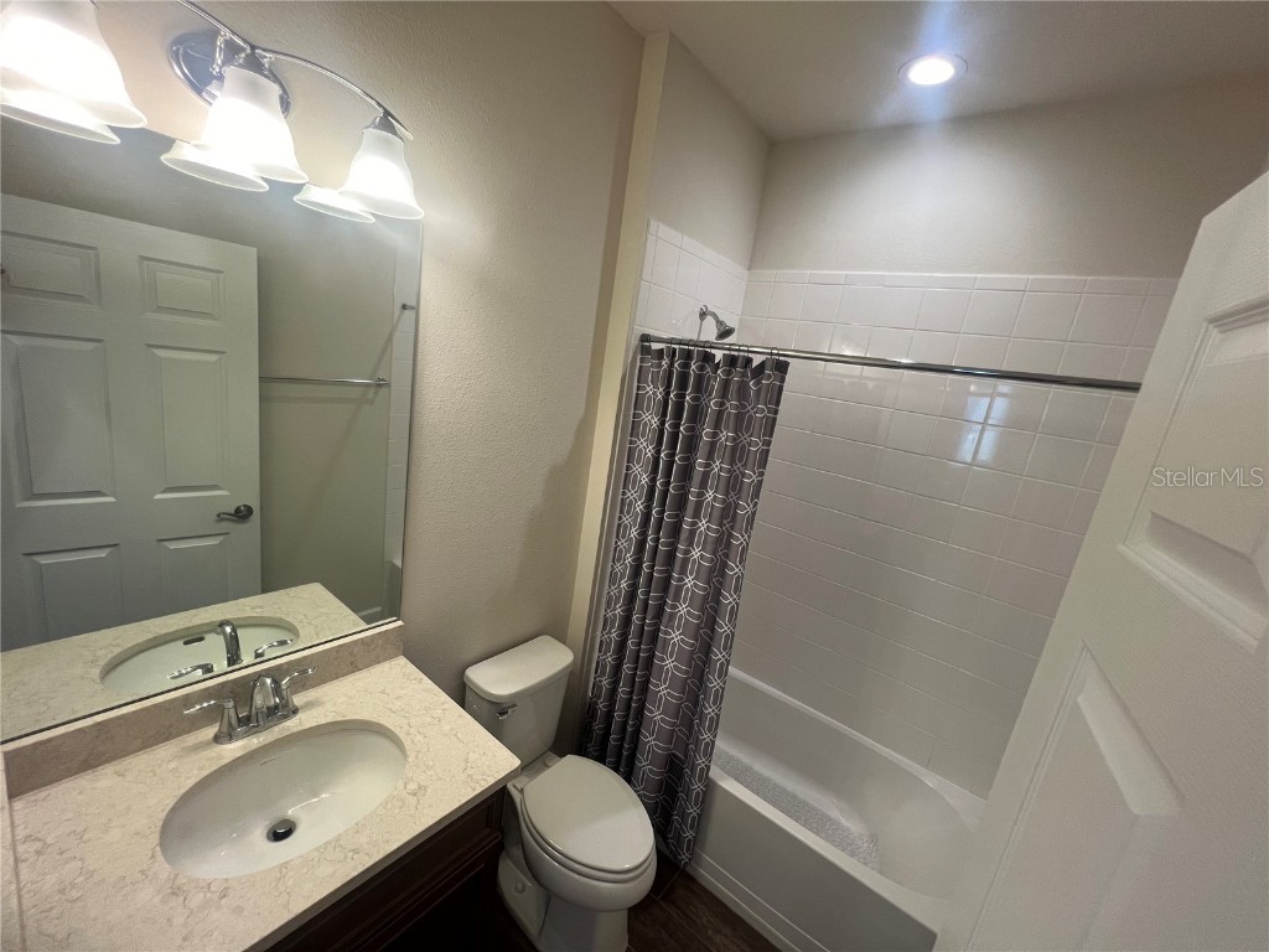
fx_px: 477
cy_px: 476
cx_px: 634
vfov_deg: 89.9
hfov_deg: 106.2
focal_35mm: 13
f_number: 1.8
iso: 160
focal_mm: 1.57
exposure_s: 1/120
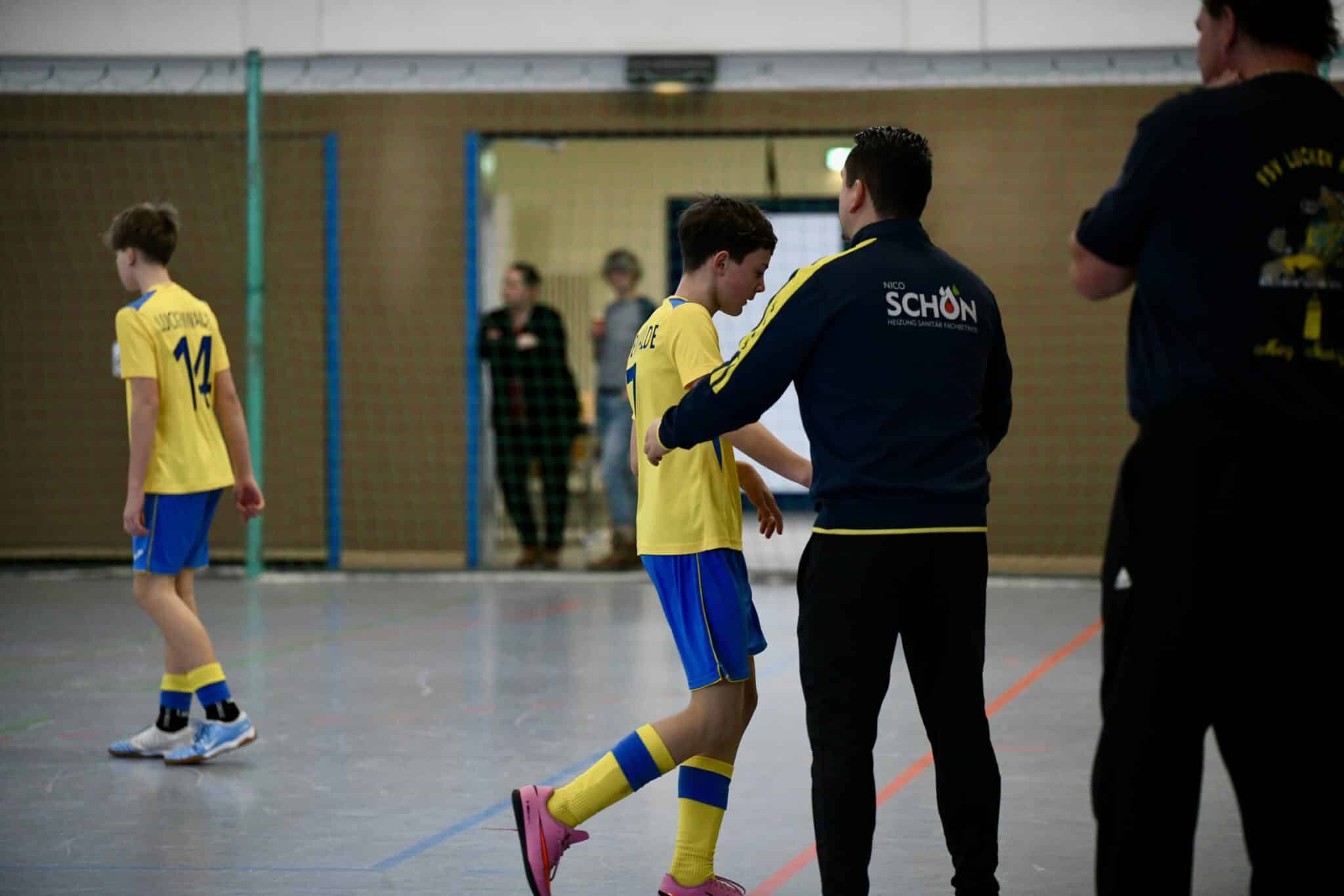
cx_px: 672
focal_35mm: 125
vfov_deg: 11.0
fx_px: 4666
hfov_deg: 16.4
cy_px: 448
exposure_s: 1/1250
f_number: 2.8
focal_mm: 125
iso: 5000
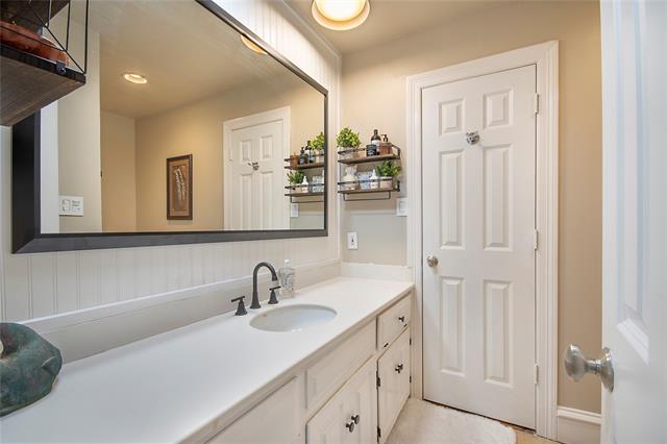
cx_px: 334
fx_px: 278
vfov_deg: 77.3
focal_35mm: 15
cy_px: 222
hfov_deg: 100.4
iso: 100
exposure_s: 1/6
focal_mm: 10
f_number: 11
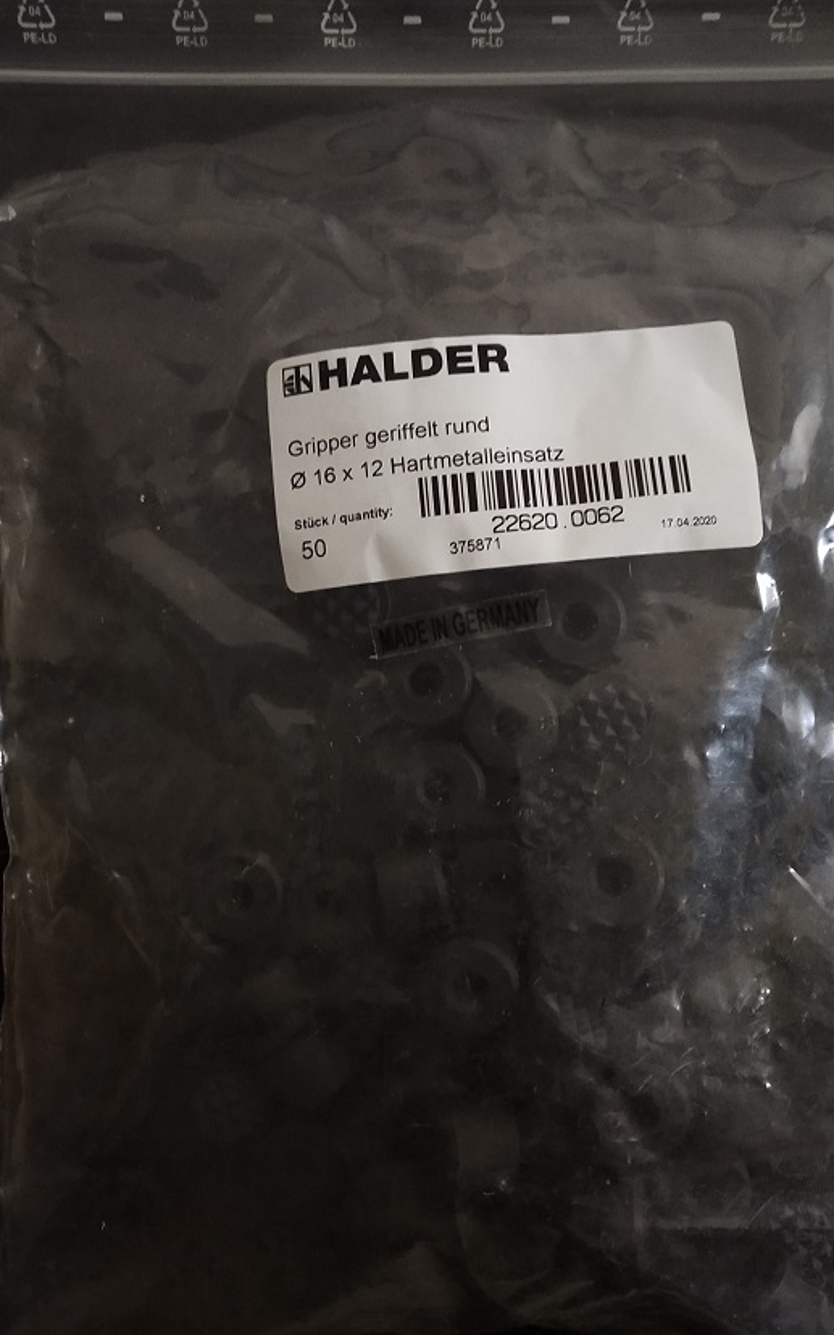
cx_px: 479
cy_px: 665
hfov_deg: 39.3
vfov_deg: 59.7
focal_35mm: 32
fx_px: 1164
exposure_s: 1/20
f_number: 1.8
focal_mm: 3.95
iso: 701
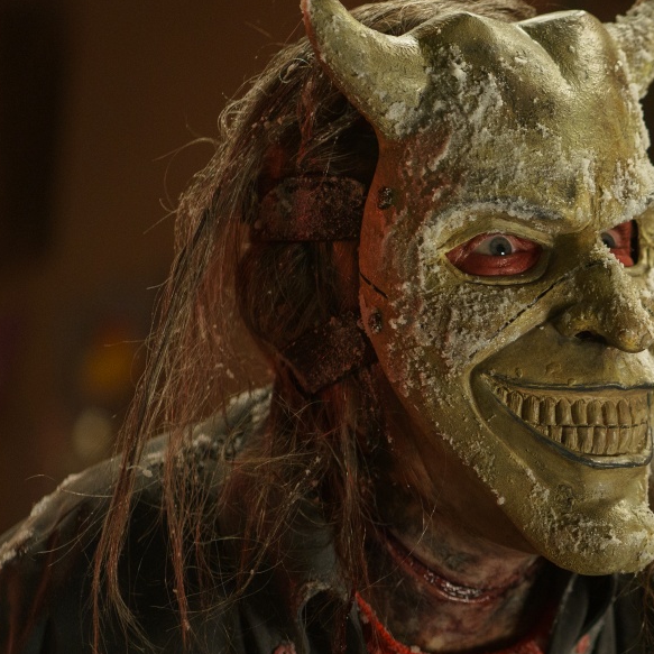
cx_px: 762
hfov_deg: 9.3
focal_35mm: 186
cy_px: 512
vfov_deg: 9.4
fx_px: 3976
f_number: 2.5
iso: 2500
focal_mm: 85
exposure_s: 1/250
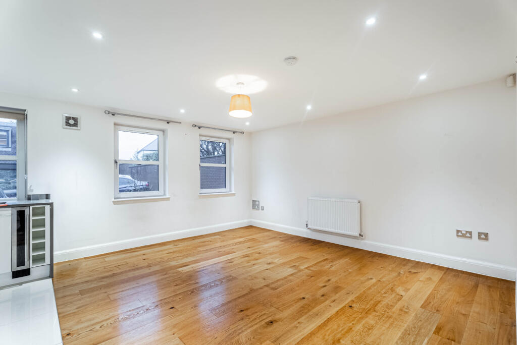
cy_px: 172
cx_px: 258
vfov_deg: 73.8
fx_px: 230
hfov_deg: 96.7
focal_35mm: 16
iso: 200
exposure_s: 1/15
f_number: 8
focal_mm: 16
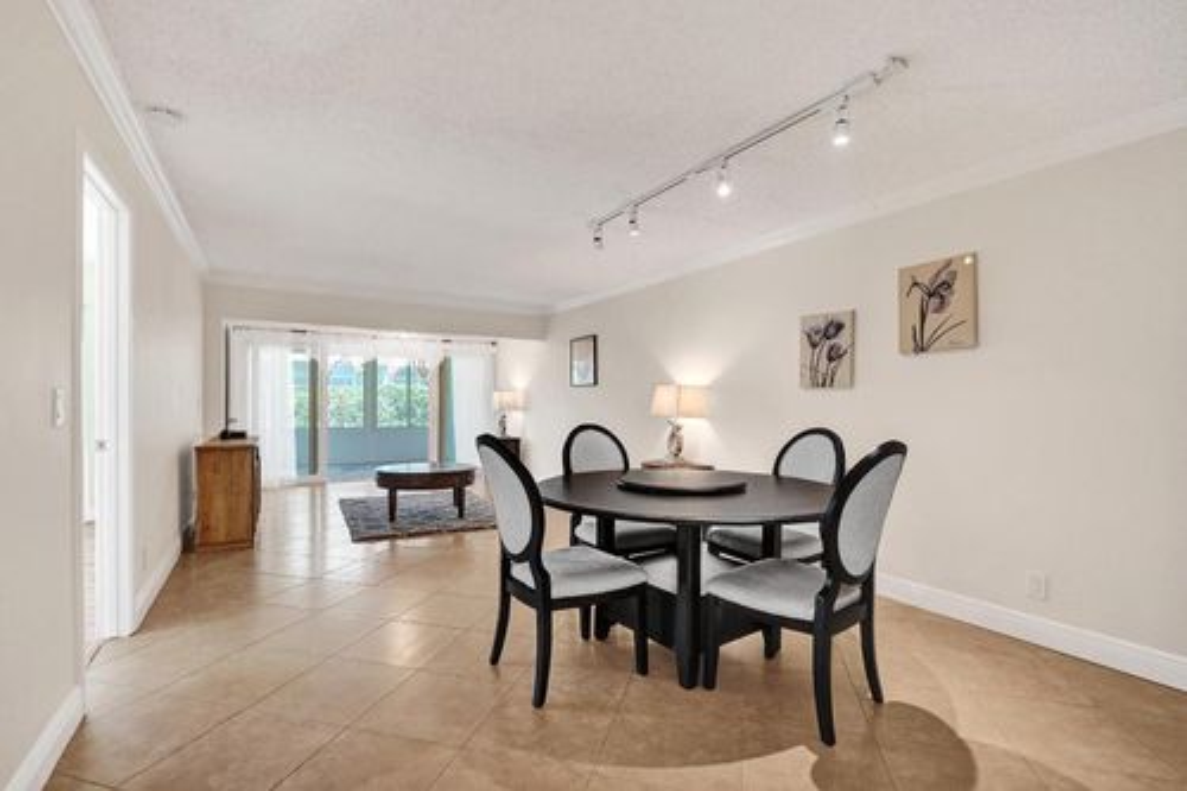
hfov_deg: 96.8
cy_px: 396
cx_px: 594
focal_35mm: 16
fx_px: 527
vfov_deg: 73.7
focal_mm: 16
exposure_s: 1/400
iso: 800
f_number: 2.8
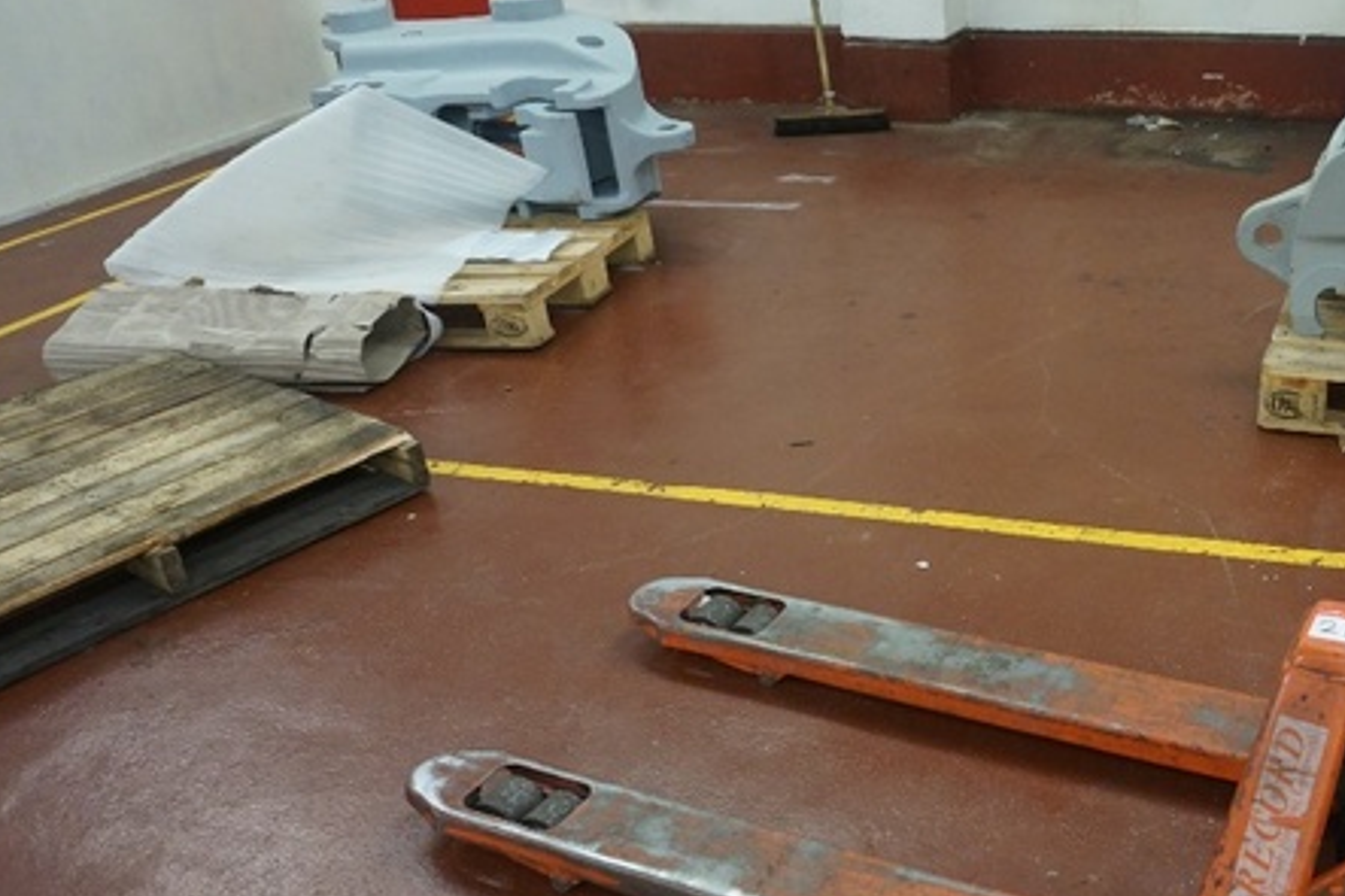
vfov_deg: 34.0
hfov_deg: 47.7
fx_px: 1456
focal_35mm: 39
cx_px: 1005
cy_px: 556
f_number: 3.5
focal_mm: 16
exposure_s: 1/160
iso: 1600
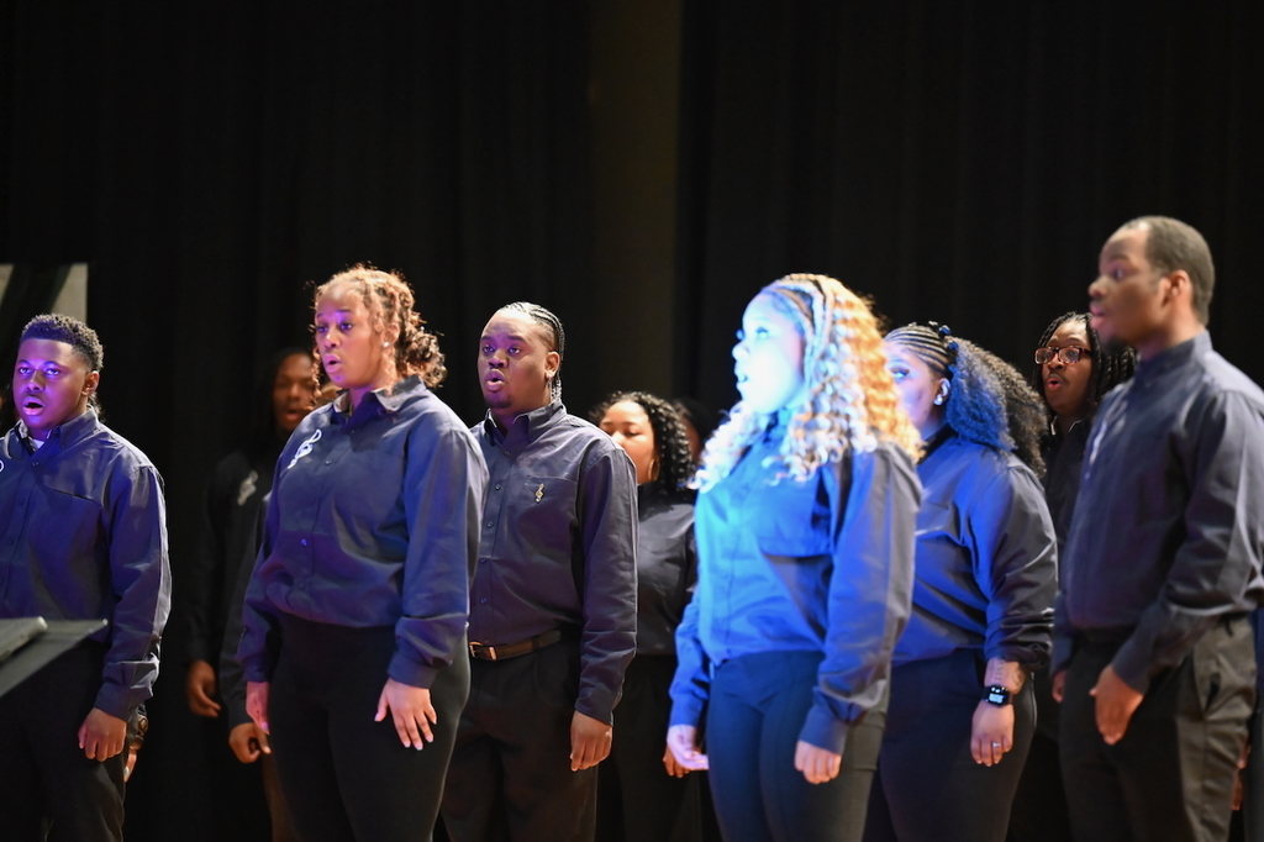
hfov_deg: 10.3
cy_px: 421
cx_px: 632
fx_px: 7020
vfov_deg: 6.9
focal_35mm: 200
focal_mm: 200
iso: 10000
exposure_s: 1/125
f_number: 2.8
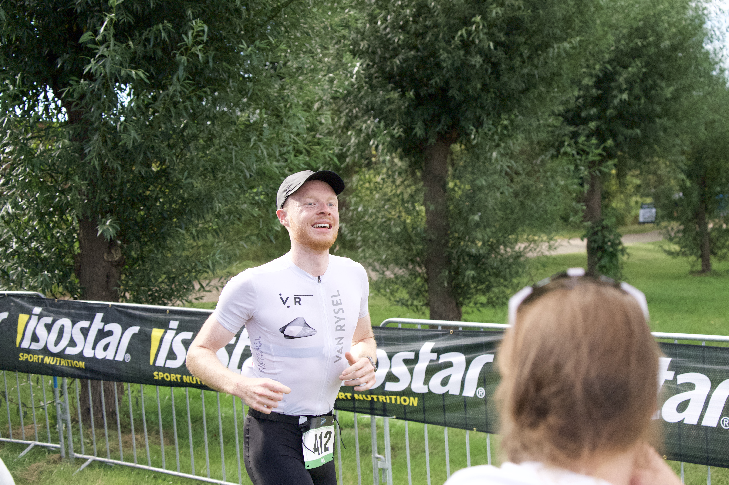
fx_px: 1214
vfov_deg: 22.6
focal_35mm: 60
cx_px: 364
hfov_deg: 33.4
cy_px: 242
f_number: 5
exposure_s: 1/2000
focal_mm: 60
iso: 4000
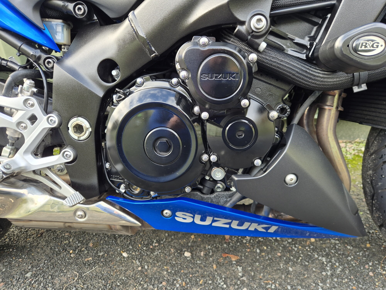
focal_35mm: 23
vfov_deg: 58.9
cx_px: 193
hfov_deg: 73.9
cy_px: 145
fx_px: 256
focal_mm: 5.4
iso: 80
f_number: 1.8
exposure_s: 1/180
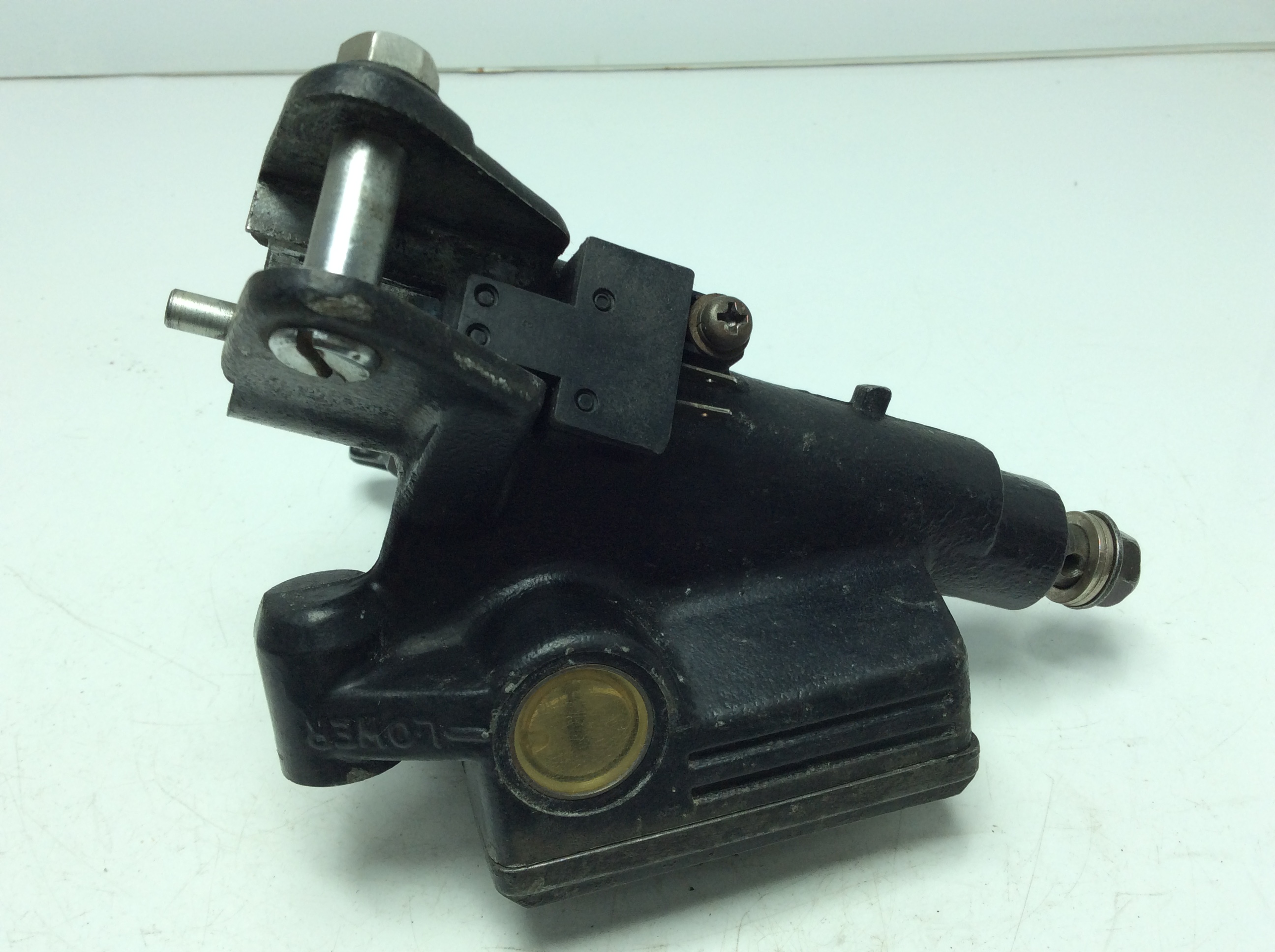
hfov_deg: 56.9
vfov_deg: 44.1
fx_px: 1177
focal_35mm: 32
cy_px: 476
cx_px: 638
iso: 32
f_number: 2.4
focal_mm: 3.3
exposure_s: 1/301
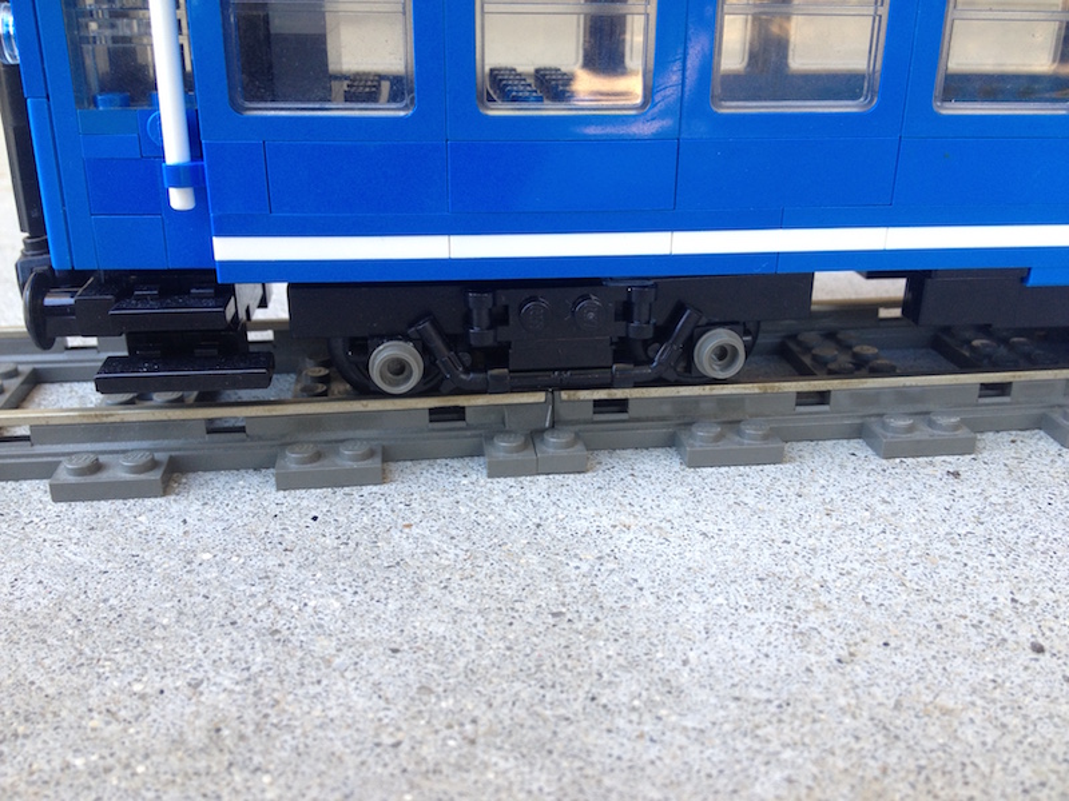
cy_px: 400
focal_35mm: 35
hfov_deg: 52.6
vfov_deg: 40.7
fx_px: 1081
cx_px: 534
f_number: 2.4
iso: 64
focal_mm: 4.28
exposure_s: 1/40
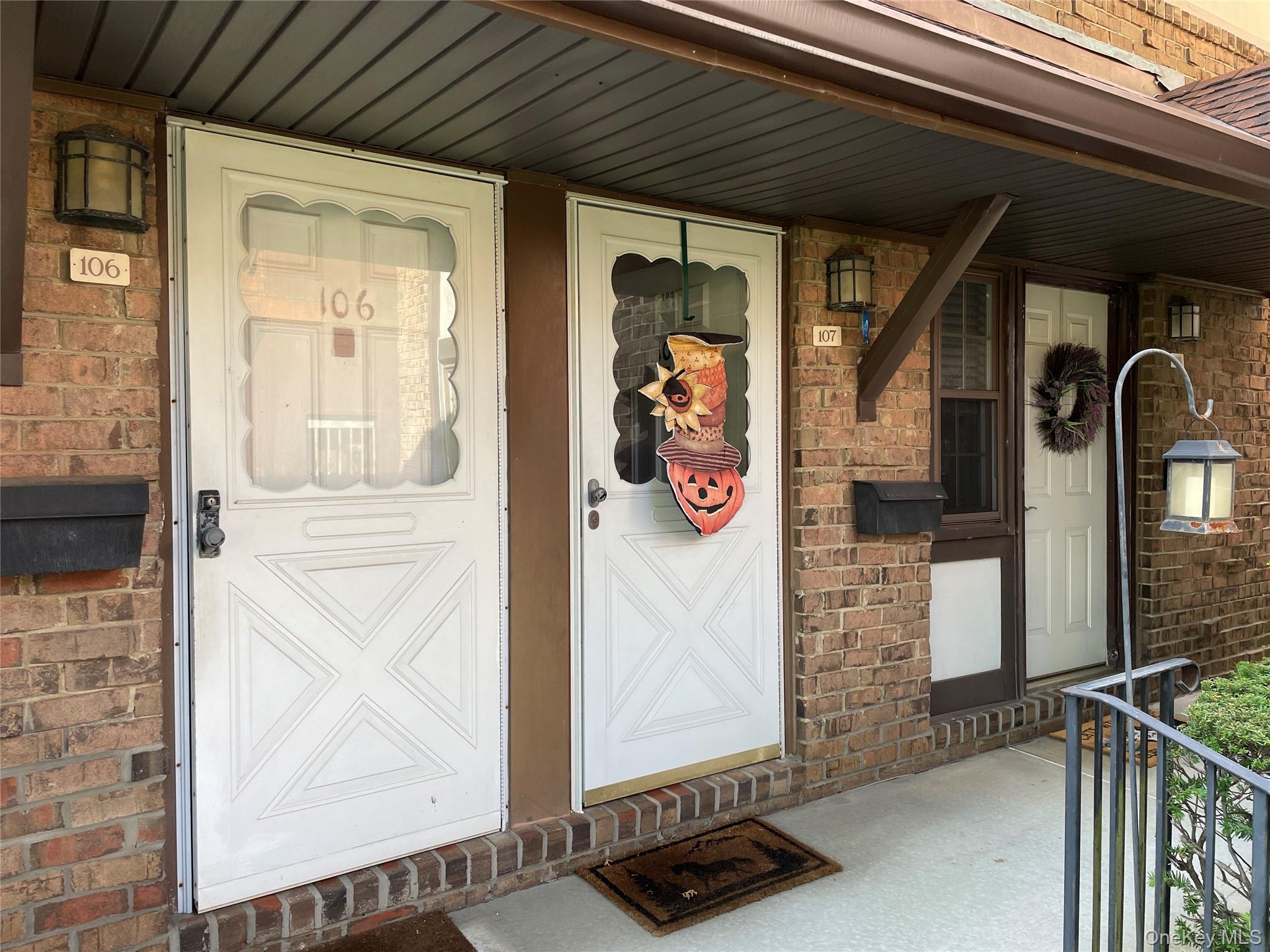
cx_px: 635
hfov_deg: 67.3
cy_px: 476
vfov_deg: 53.1
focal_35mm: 26
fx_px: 954
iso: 32
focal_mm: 4.2
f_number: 1.6
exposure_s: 1/121
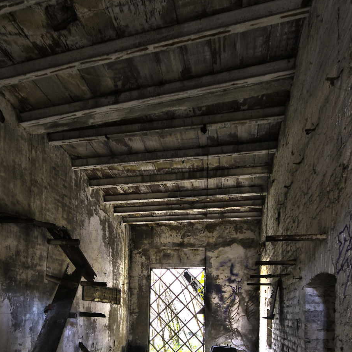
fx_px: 391
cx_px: 105
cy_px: 298
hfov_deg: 47.3
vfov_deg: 45.2
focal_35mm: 34
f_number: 10
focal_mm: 10
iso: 100
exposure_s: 13
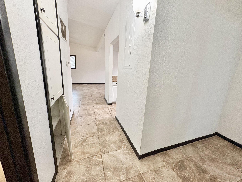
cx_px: 121
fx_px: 98
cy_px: 91
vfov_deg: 85.7
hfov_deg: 102.1
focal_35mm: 14
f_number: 2.2
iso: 200
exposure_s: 1/60
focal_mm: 2.22
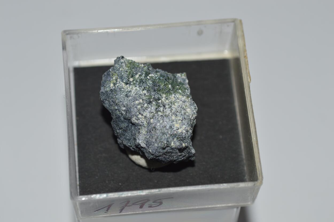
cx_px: 167
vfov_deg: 16.5
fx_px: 765
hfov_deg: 24.6
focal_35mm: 82
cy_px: 111
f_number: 8
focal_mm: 55
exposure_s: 1/60
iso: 100
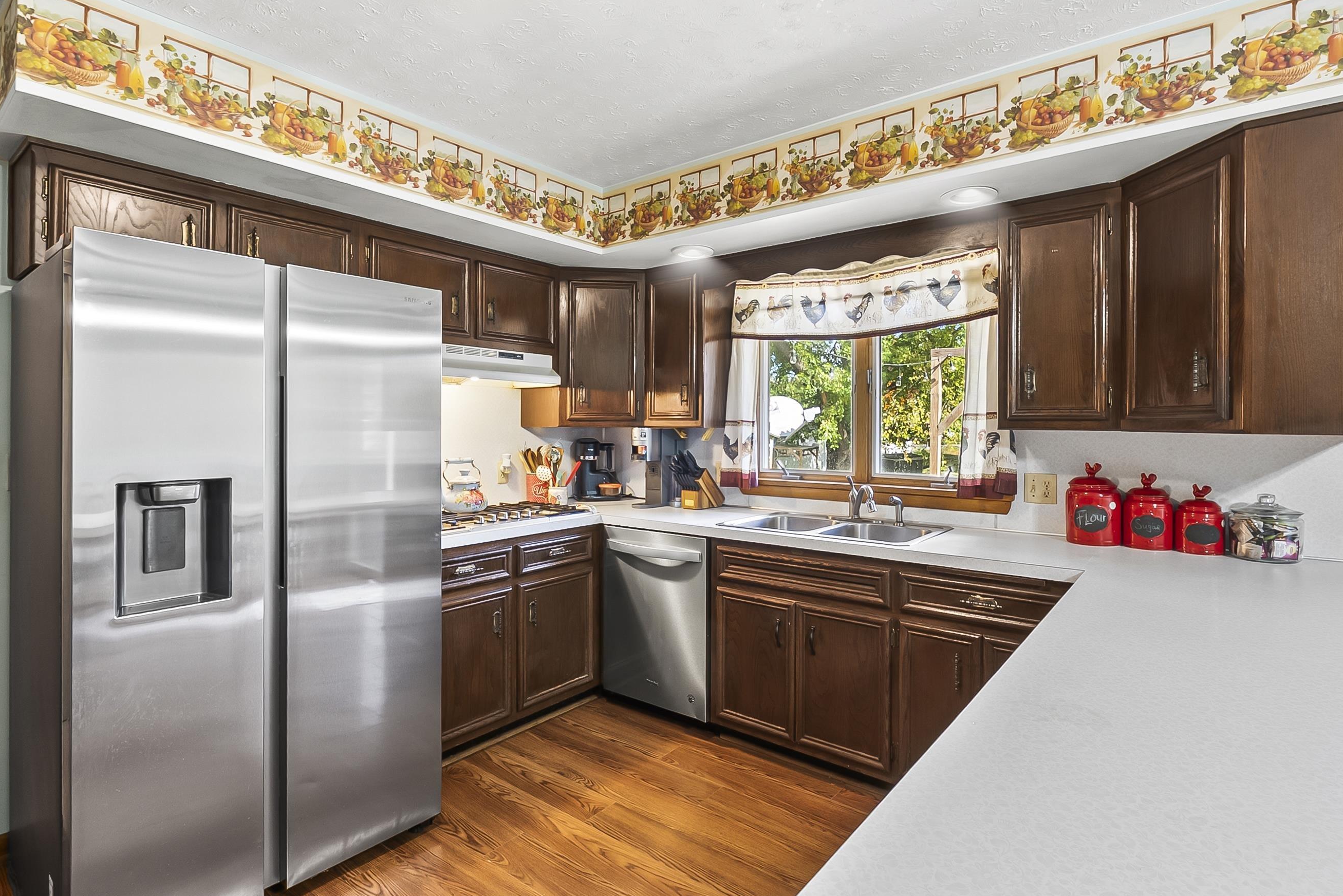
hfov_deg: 89.9
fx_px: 672
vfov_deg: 67.4
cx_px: 701
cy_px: 431
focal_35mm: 18
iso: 100
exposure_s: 13
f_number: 8
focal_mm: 11.5
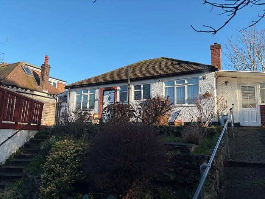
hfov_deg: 67.3
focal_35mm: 26
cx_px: 132
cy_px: 100
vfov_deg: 53.1
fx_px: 199
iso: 50
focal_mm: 5.96
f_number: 1.6
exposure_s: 1/1155
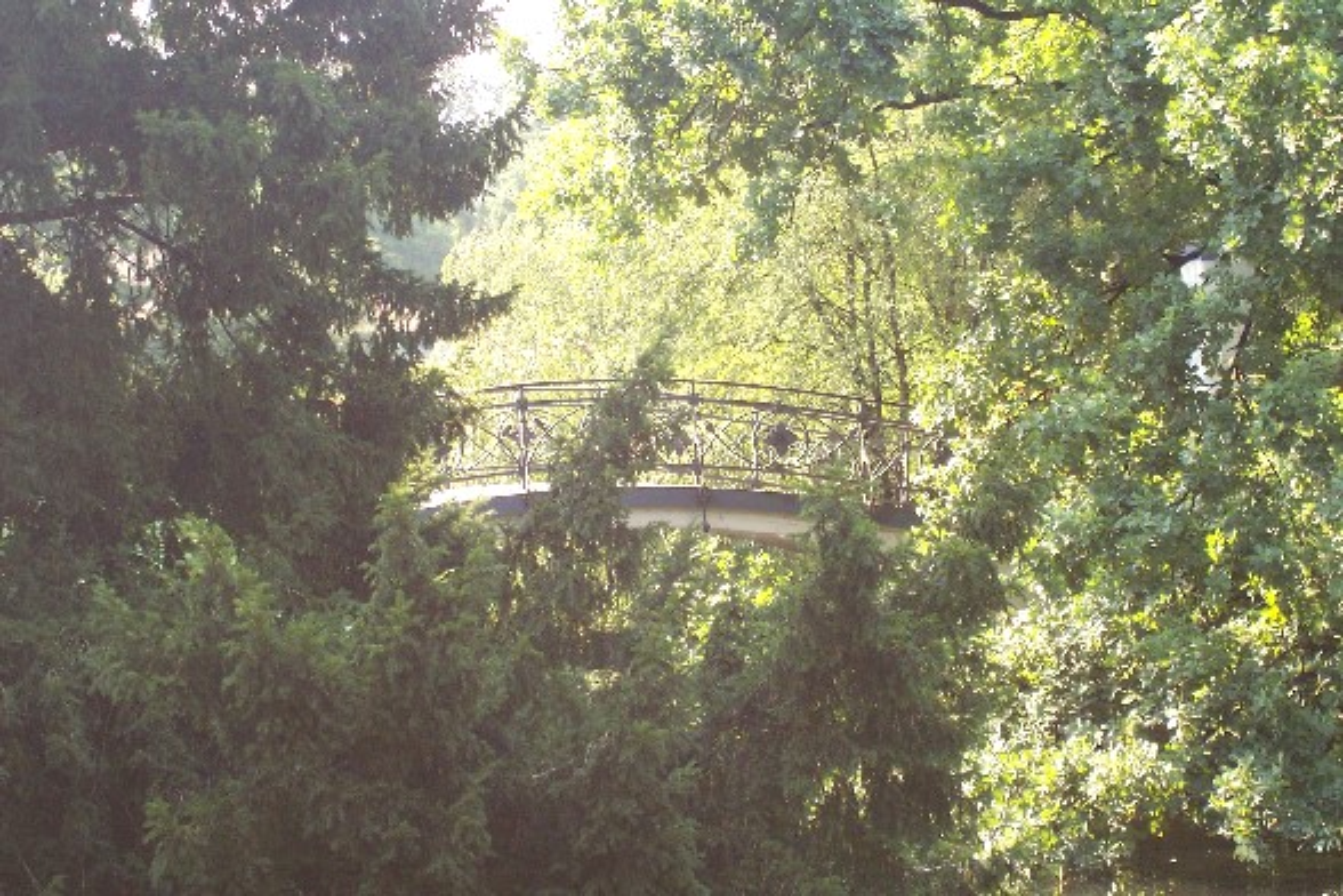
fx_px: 3805
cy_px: 448
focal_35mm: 102
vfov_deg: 13.4
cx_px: 672
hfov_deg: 20.0
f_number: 4.6
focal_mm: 16.8
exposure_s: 1/90
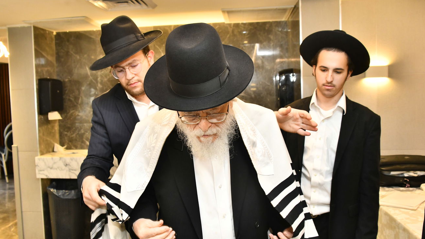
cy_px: 120
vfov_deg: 32.8
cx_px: 205
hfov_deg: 55.3
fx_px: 406
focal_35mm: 36
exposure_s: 1/160
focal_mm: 32
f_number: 5.6
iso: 2000
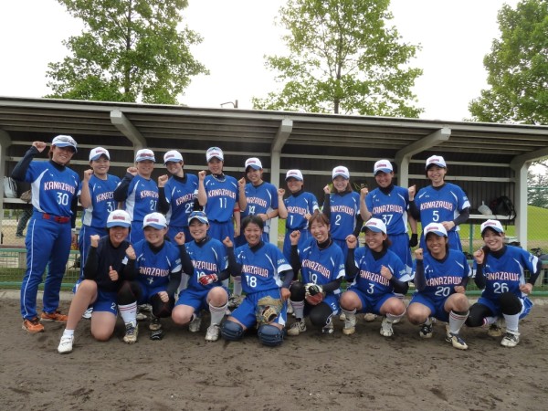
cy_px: 206
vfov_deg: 54.9
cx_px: 274
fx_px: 396
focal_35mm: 25
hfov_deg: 69.4
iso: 125
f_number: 4
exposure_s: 1/200
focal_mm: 4.1
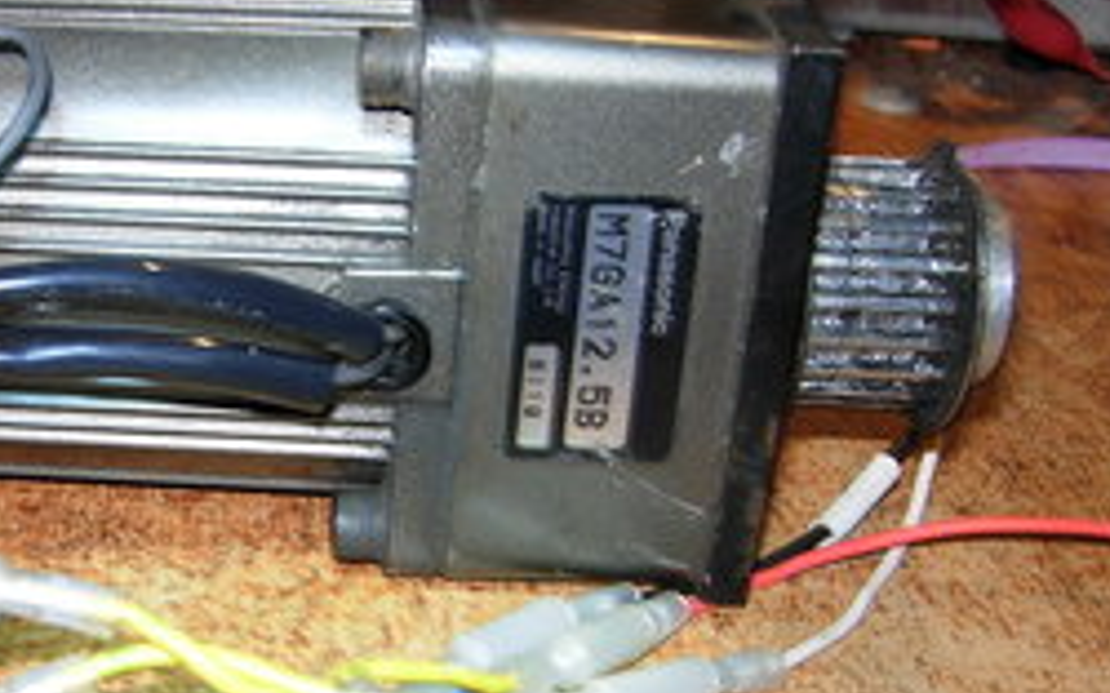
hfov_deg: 32.8
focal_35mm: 61
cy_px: 382
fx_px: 1844
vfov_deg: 21.3
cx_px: 275
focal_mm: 7.5
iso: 50
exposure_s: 1/45.2
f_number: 3.8
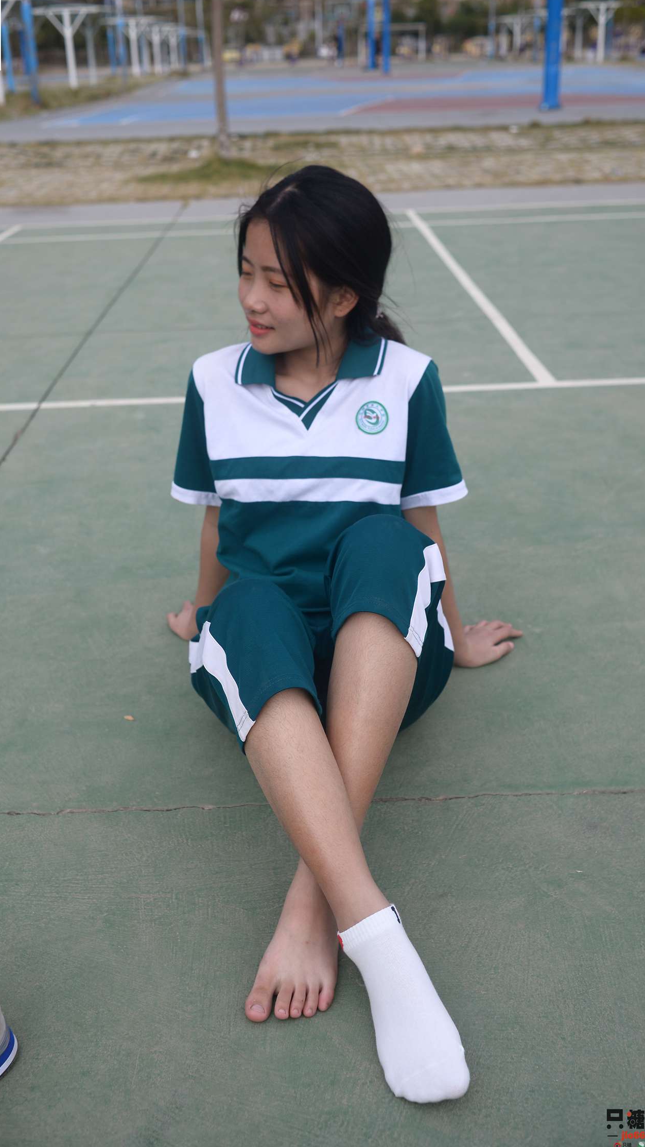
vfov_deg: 54.0
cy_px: 572
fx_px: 1125
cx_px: 310
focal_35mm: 37
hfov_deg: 32.0
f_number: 5.6
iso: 160
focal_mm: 35
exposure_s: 1/1000
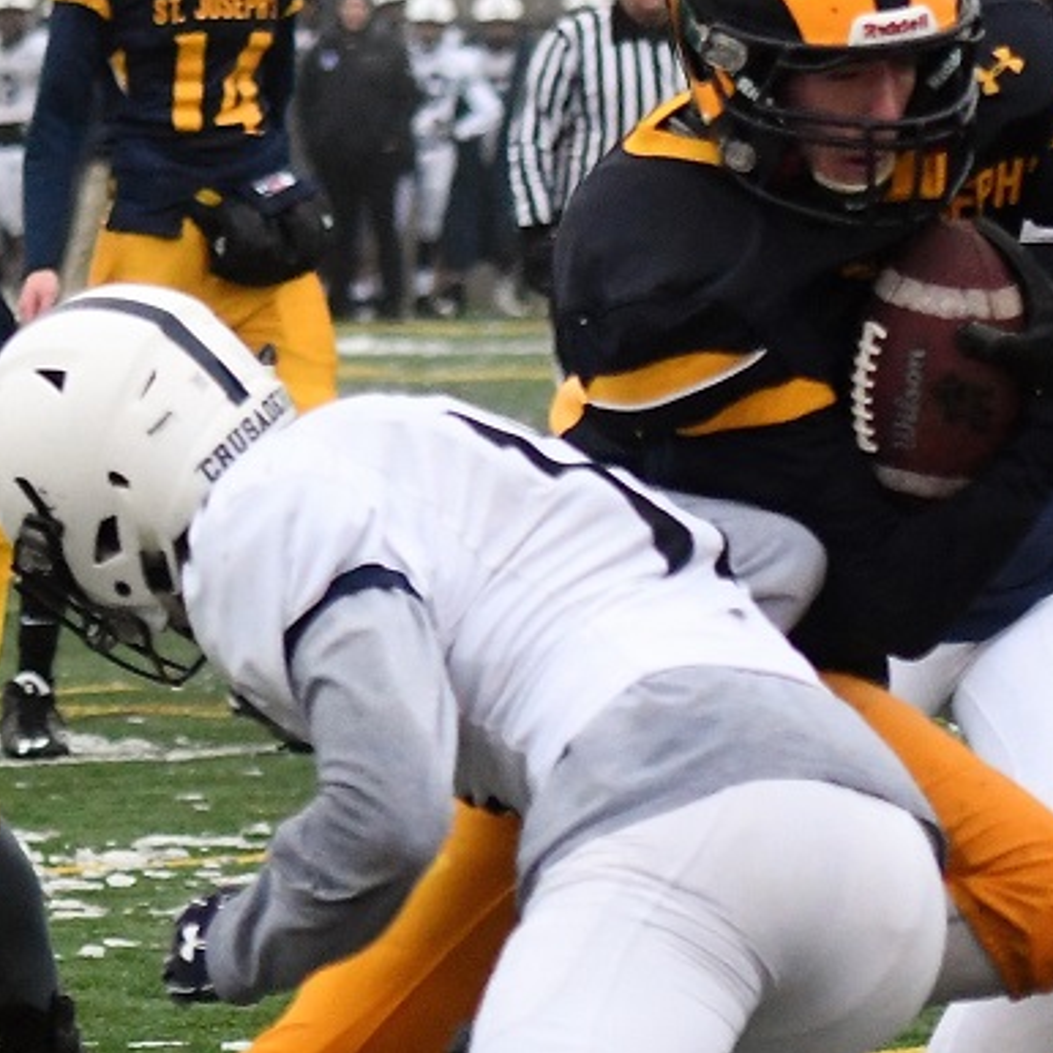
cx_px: 657
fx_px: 21618
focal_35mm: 628
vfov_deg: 2.8
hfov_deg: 2.8
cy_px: 749
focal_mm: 185
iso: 2200
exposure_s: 1/1000
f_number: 2.8
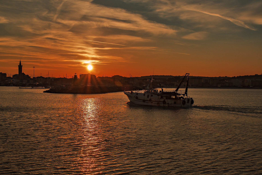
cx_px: 132
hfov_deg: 53.1
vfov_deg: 36.9
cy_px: 88
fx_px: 262
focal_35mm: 36
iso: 200
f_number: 13
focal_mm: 35
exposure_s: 1/320
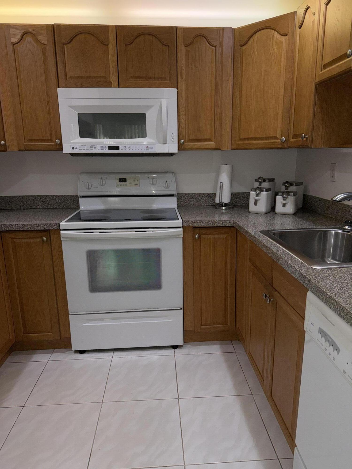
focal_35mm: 24
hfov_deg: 56.8
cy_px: 234
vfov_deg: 71.6
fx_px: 325
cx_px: 176
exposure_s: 1/394
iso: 50
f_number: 1.78
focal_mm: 6.76
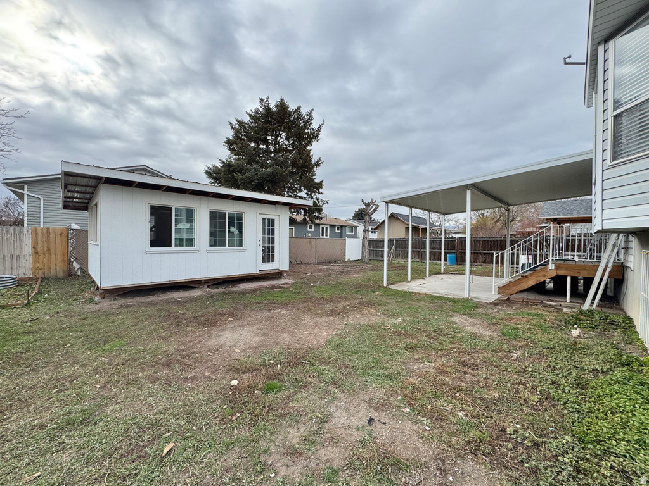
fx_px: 262
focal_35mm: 14
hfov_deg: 102.1
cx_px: 324
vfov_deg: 85.7
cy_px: 243
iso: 50
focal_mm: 2.22
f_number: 2.2
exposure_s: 1/1094
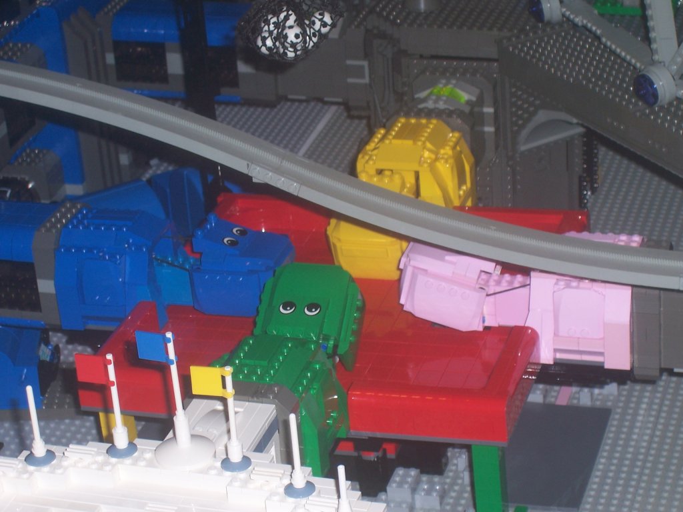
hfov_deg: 19.3
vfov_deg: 14.5
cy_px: 256
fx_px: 2013
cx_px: 342
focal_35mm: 102
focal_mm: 16.8
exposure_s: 1/90
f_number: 4.6
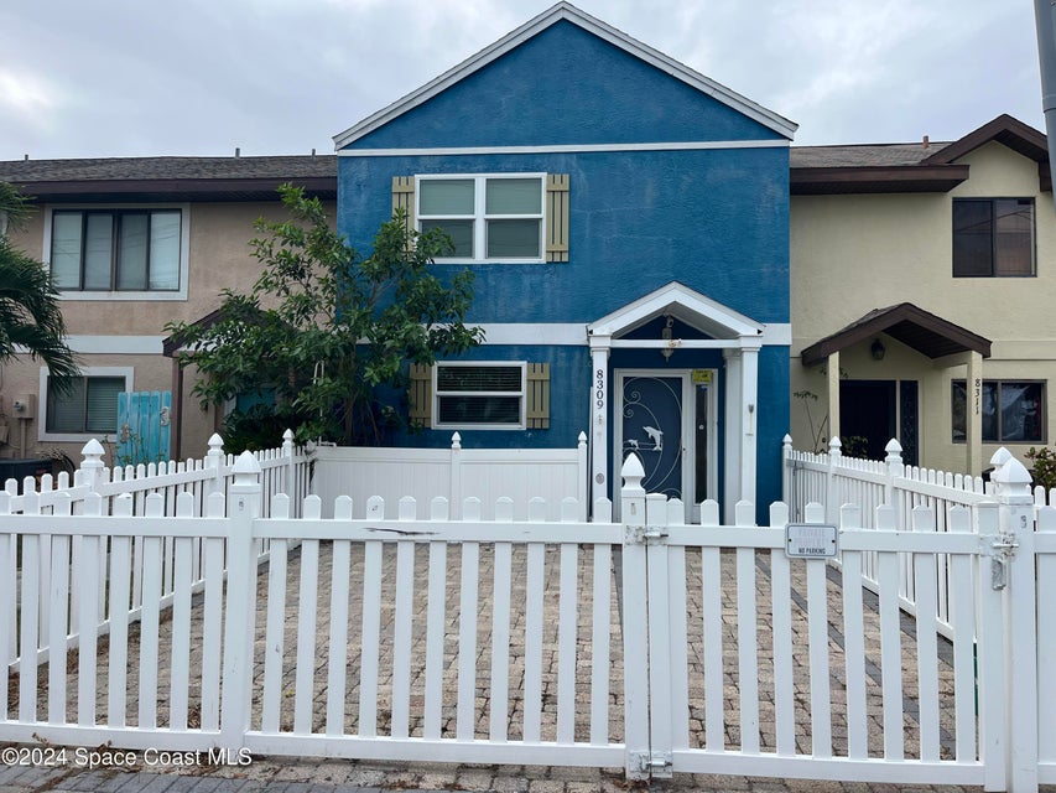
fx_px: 793
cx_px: 528
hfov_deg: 67.3
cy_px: 396
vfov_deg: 53.1
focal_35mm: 26
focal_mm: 5.1
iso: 50
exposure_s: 1/1106
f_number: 1.6
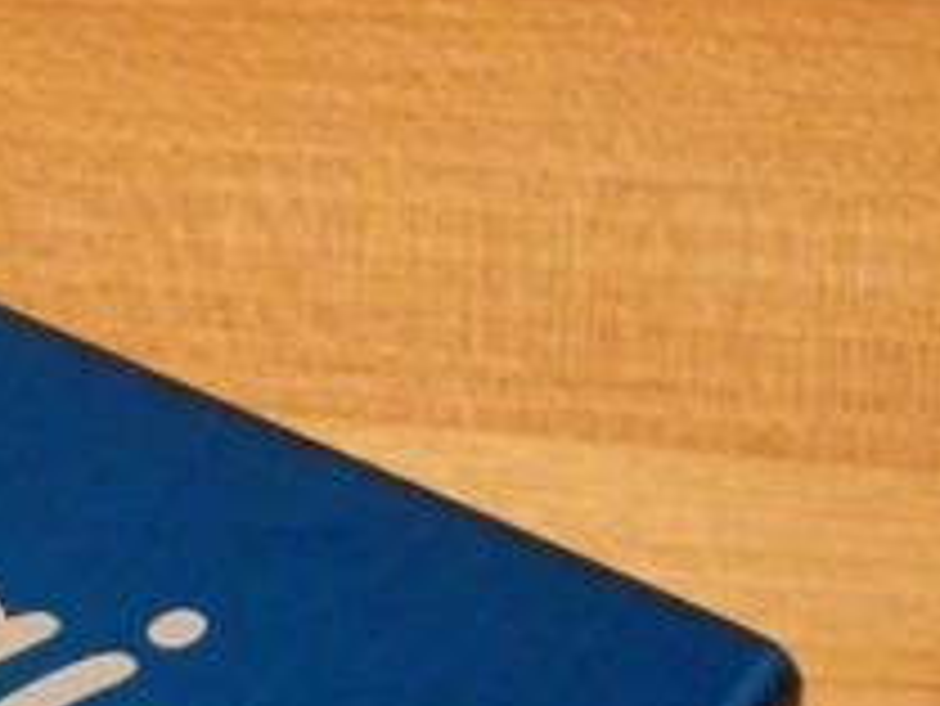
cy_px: 1007
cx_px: -315
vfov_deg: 4.9
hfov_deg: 6.6
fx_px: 8124
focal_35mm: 299
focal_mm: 13.9
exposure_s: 1/25
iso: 800
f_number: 5.4
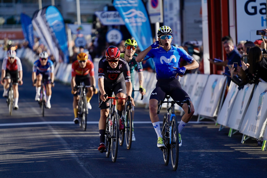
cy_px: 92
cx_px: 140
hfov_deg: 9.5
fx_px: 1602
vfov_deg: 6.4
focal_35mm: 216
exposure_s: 1/2500
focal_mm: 200
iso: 100
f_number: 2.8
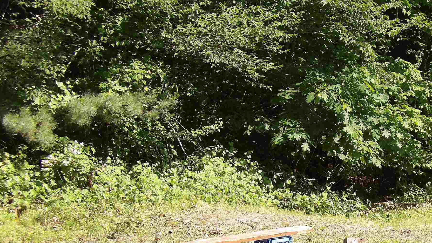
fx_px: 1134
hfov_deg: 21.3
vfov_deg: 12.1
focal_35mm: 99
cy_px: 222
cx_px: 337
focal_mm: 9.5
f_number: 3.9
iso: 100
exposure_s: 1/299
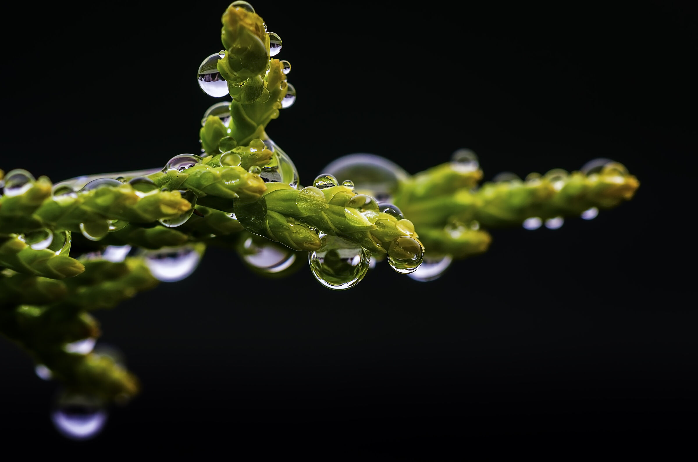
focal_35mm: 278
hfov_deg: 7.4
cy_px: 231
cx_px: 349
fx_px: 5370
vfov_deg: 4.9
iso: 100
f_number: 7.1
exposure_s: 1/80
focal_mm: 185
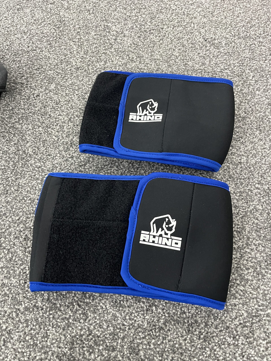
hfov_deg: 54.9
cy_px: 180
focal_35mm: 25
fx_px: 261
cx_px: 136
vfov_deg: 69.4
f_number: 1.6
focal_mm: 5.1
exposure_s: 1/50
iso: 500
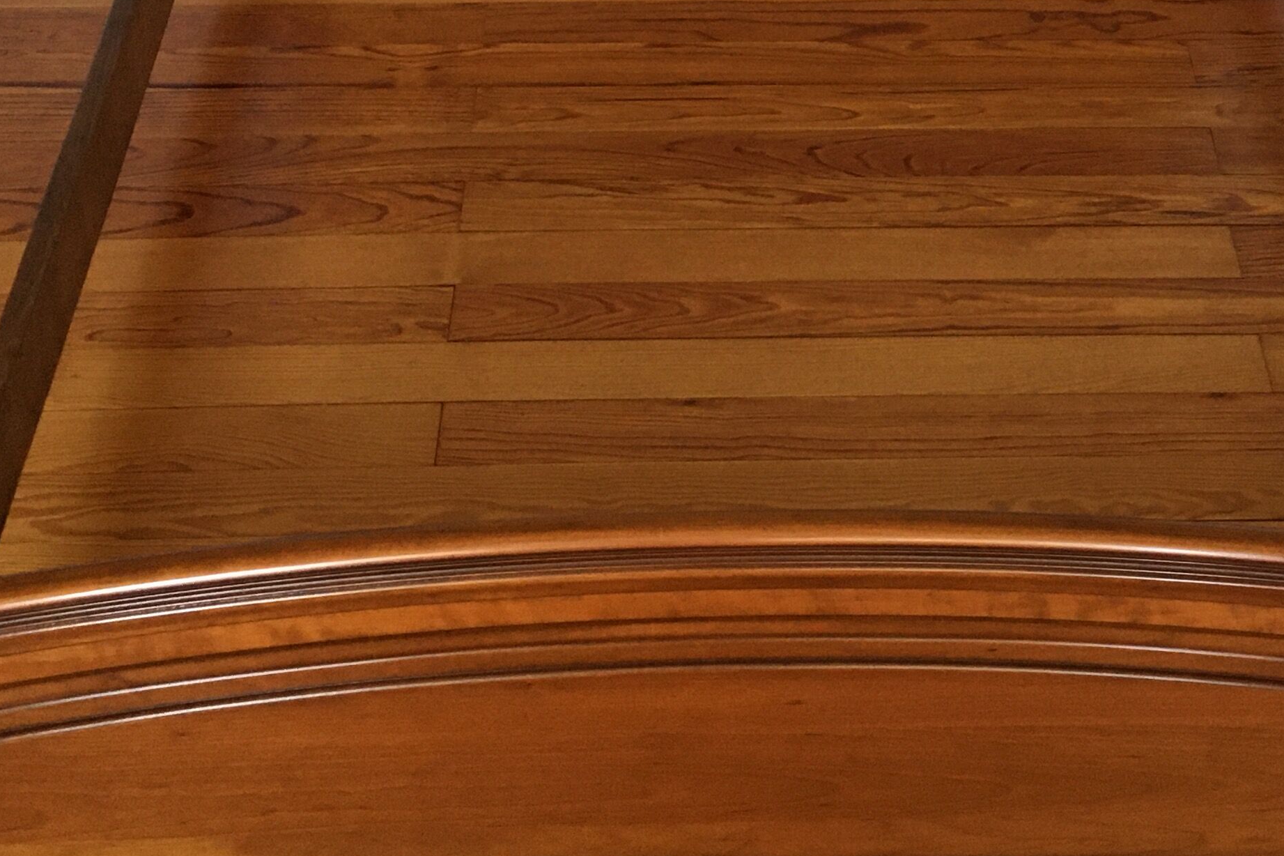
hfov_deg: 30.4
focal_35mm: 66
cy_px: 57
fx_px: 2353
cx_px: 822
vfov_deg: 20.1
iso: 200
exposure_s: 1/33
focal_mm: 4.15
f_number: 2.2
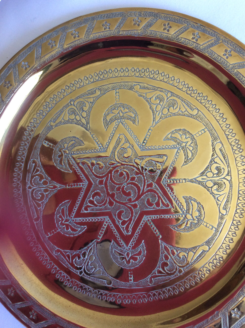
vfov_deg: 56.9
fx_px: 303
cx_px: 122
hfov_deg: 44.1
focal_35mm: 32
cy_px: 164
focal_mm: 3.3
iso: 64
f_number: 2.4
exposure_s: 1/25
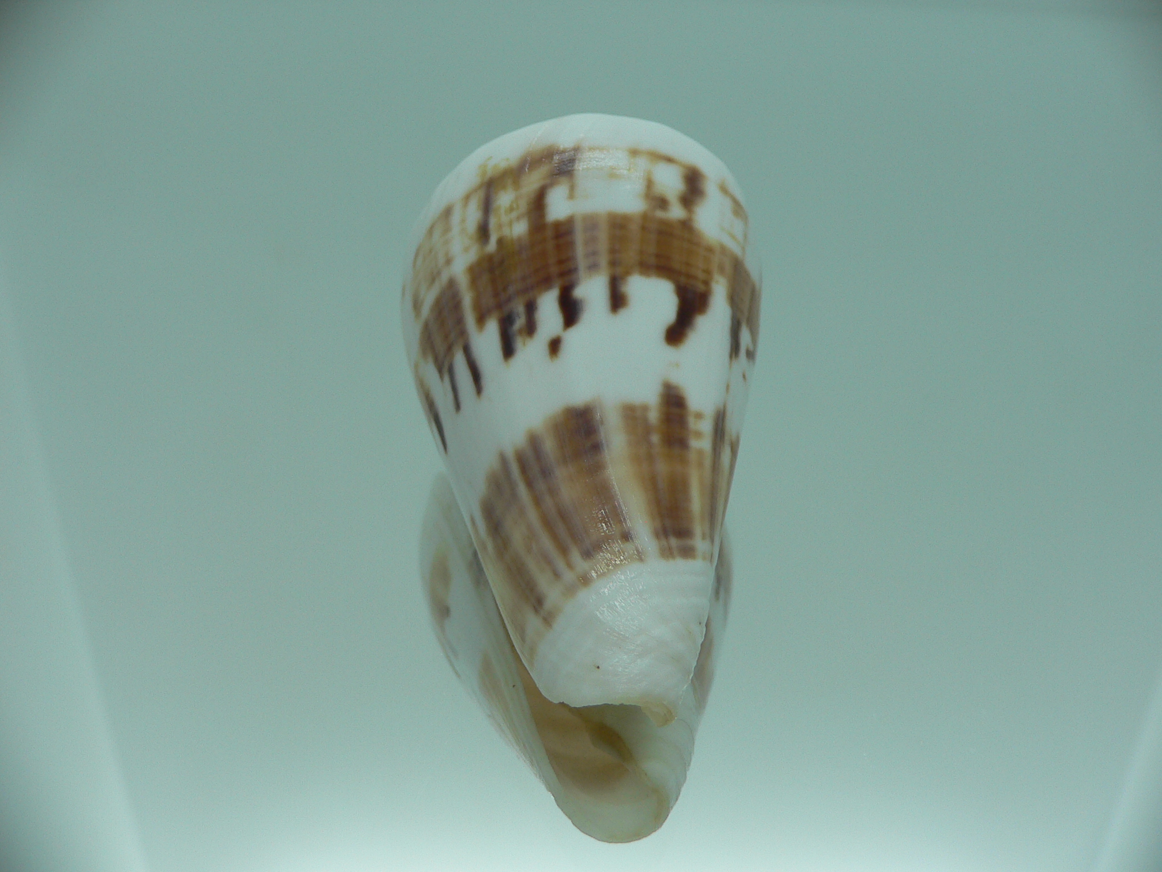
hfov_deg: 52.6
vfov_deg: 40.7
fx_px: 1175
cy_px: 436
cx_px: 581
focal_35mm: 35
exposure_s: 1/80
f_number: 2.8
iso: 80
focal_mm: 4.6
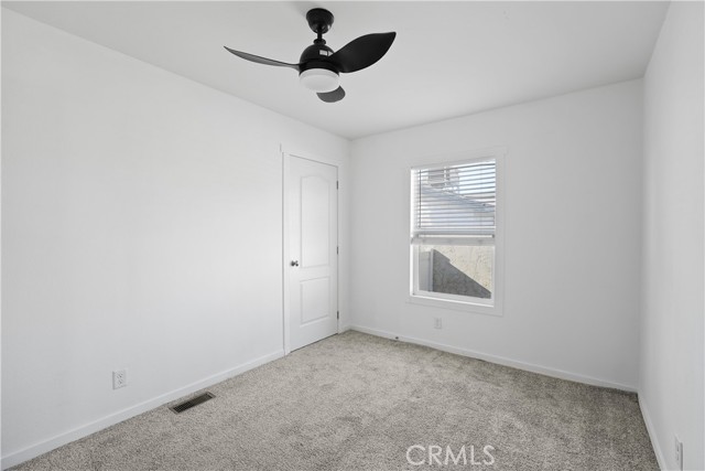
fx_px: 313
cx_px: 352
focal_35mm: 16
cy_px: 236
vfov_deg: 73.8
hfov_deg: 96.7
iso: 200
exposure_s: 1/15
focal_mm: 16
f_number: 4.5
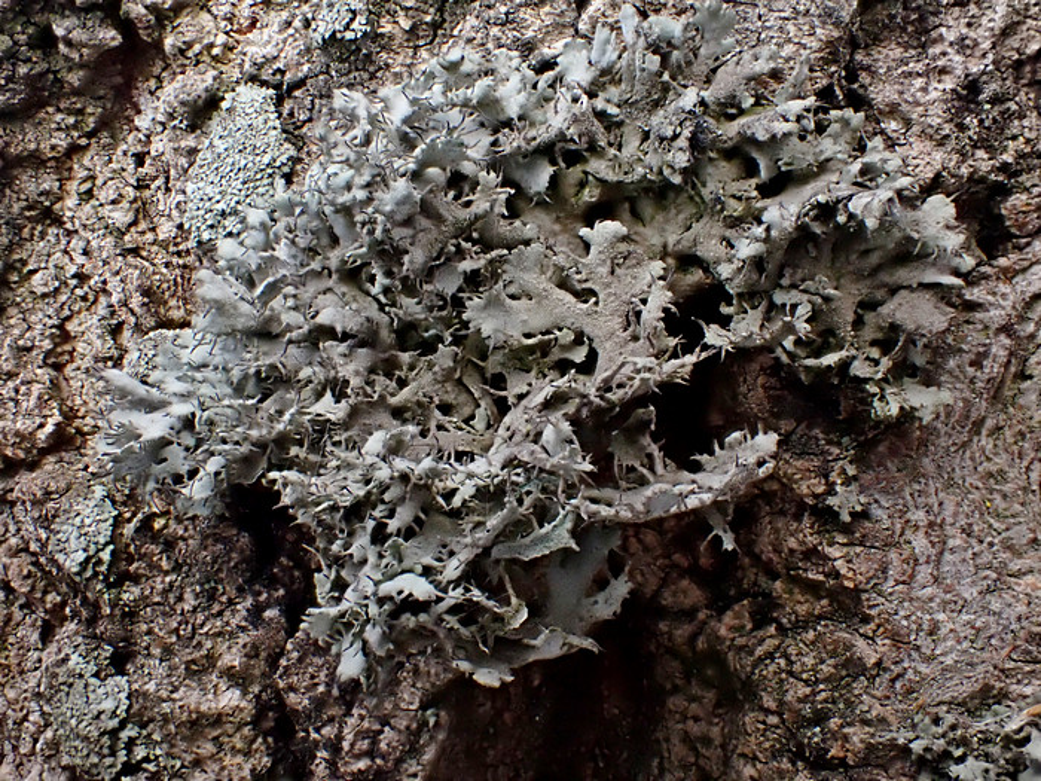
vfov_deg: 29.1
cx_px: 520
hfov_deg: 38.2
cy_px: 390
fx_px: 1504
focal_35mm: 50
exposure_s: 1/200
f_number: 4.5
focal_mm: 9.01
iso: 500
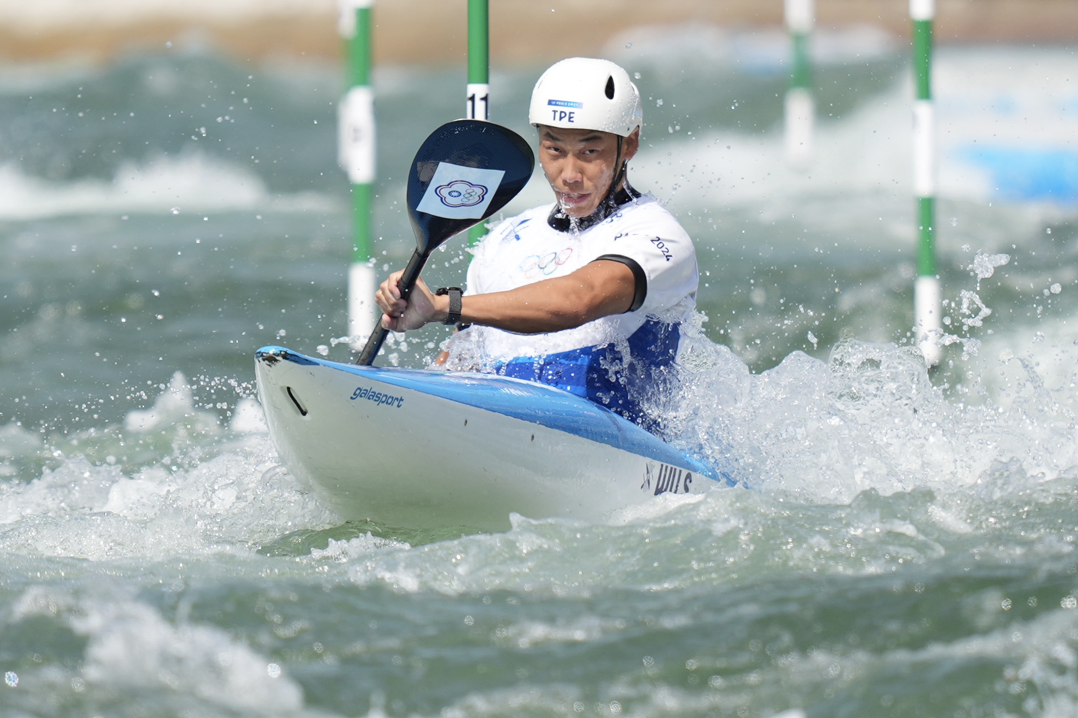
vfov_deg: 3.1
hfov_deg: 4.6
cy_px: 369
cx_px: 482
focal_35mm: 449
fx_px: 13443
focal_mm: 400
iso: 250
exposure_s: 1/5000
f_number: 2.8
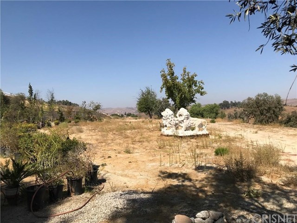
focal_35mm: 28
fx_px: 240
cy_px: 112
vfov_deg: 49.7
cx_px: 148
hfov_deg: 63.4
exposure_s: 1/3195
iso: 20
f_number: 1.8
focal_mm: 3.99
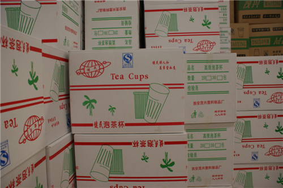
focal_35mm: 30
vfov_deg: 43.5
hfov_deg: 62.0
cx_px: 142
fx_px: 236
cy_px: 94
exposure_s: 1/125
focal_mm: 20
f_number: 4
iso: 100
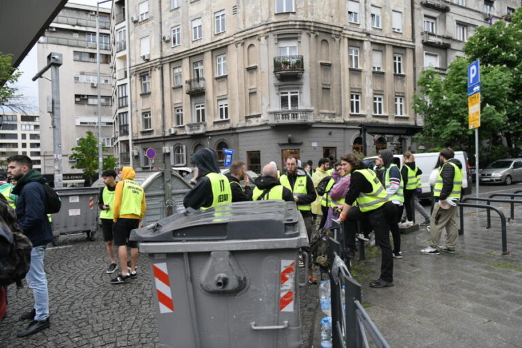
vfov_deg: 53.1
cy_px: 174
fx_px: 348
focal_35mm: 24
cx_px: 261
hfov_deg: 73.7
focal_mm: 24
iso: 1600
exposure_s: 1/800
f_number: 4
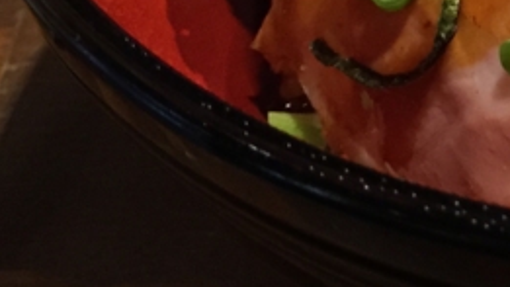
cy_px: -310
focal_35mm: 124
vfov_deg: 9.1
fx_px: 1677
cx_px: 746
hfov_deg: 16.0
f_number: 2.2
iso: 160
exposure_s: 1/30
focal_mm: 4.15
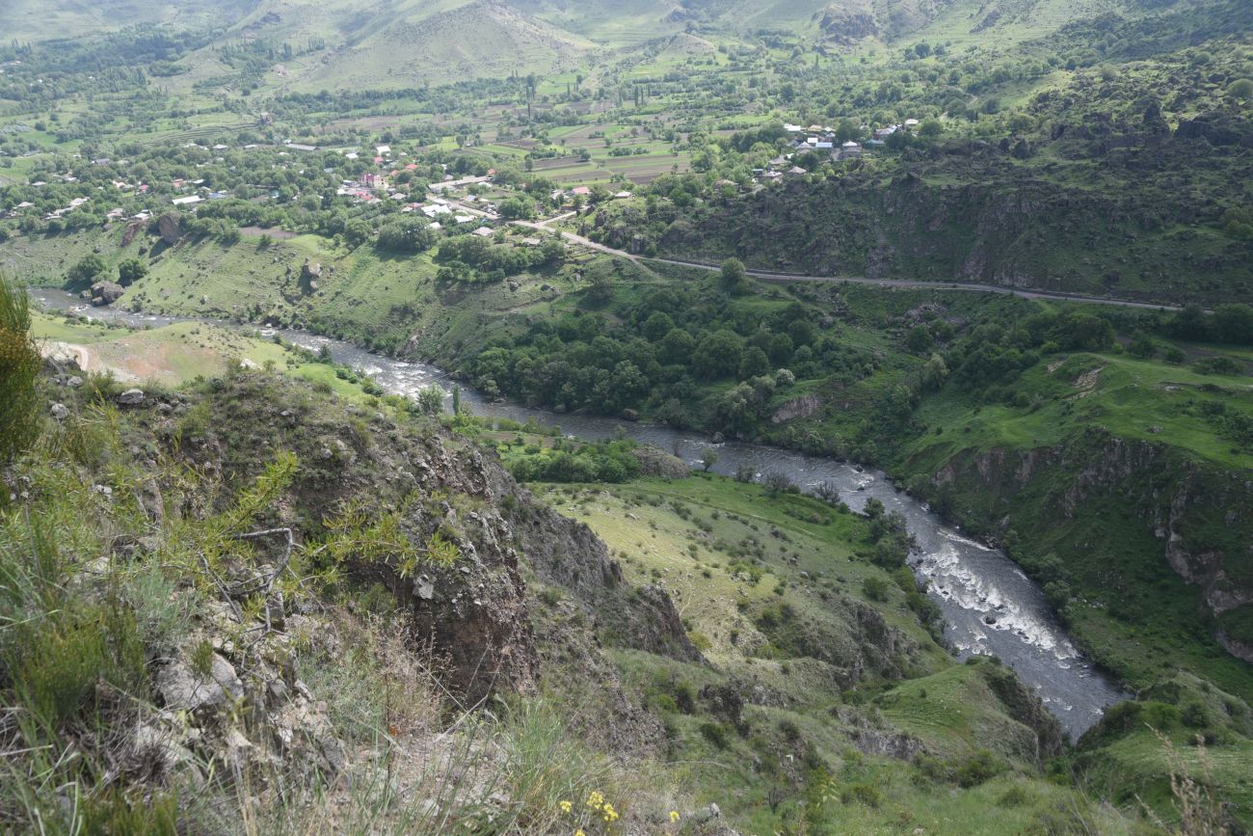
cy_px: 418
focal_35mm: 50
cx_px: 626
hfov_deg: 39.6
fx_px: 1740
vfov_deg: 27.0
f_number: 8
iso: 125
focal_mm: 50
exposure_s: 1/125
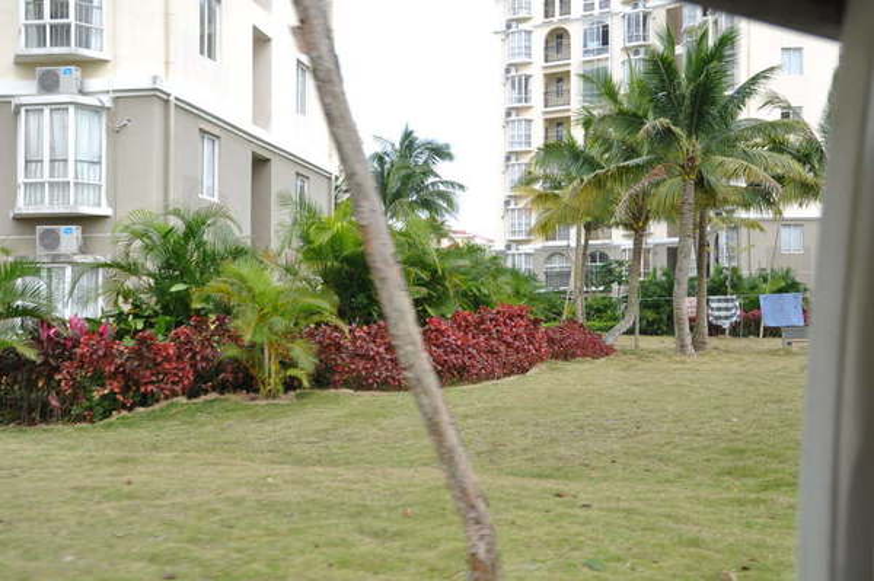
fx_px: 1164
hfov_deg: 41.1
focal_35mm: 48
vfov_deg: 28.0
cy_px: 290
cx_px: 437
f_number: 6.3
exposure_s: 1/160
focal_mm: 32
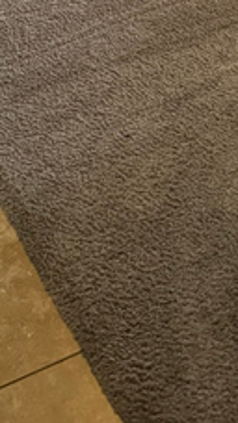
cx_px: -35
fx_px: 989
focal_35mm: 88
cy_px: -273
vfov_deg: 19.7
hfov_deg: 13.4
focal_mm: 6.76
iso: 800
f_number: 1.78
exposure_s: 1/40
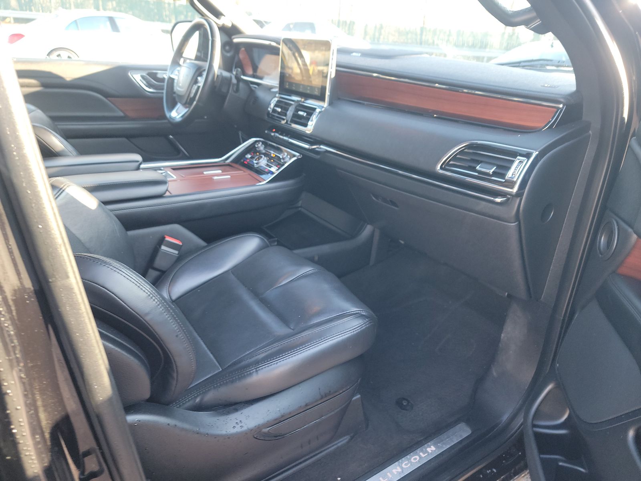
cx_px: 320
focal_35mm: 24
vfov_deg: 56.8
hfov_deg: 71.6
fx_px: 444
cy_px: 240
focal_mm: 6.7
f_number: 1.8
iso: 273
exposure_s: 1/59
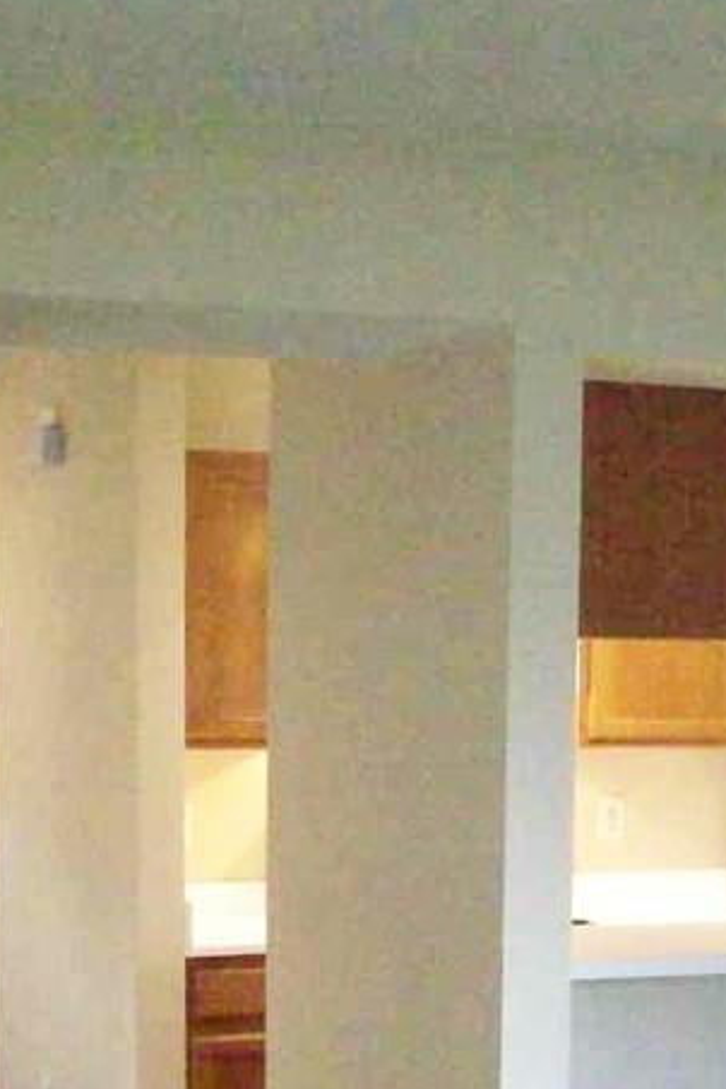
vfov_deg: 23.0
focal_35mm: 87
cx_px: 358
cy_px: 897
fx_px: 2632
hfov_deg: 15.7
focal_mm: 6.2
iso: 750
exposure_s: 1/128
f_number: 2.8
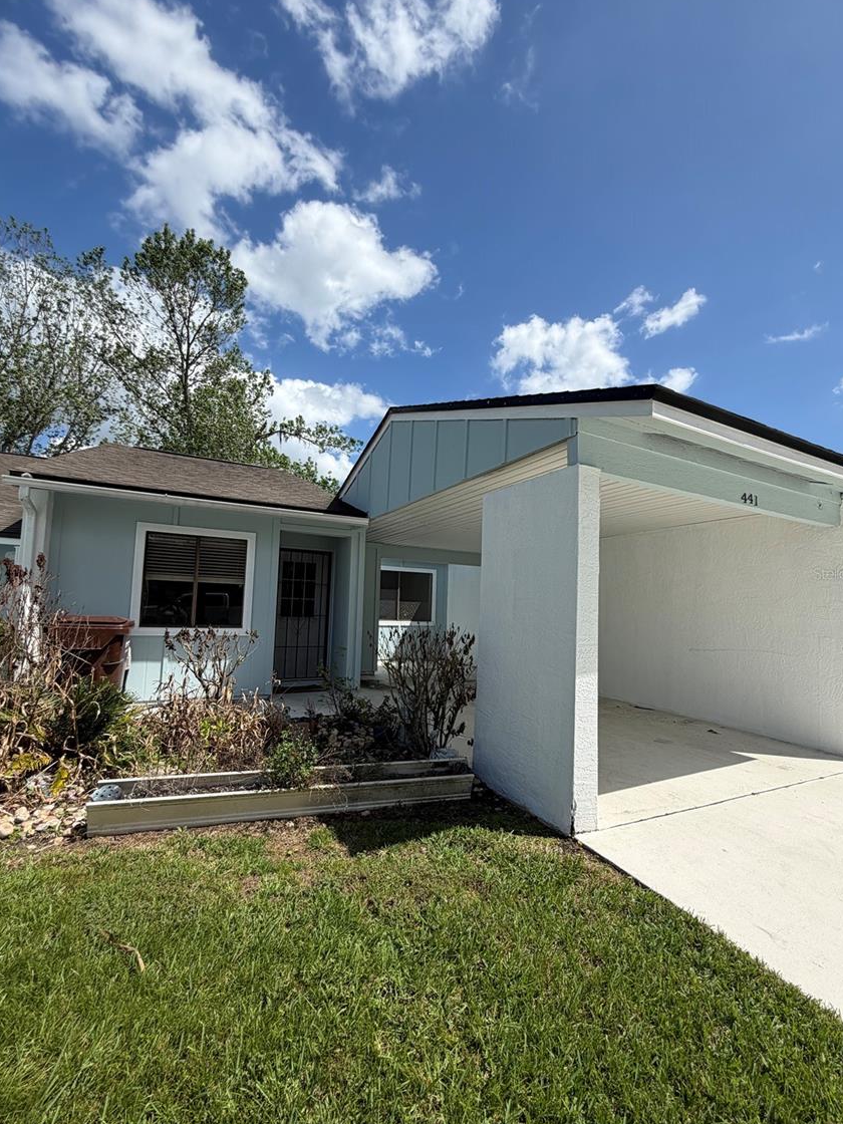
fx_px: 487
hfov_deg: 81.7
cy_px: 573
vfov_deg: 98.2
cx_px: 433
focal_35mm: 15
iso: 20
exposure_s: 1/970
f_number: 2.2
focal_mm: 2.22
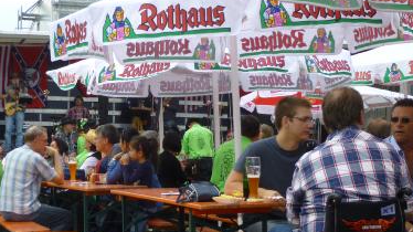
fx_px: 996
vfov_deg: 13.3
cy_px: 144
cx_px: 135
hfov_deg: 23.3
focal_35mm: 91
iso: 100
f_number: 4.1
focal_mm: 9.2
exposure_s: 1/125
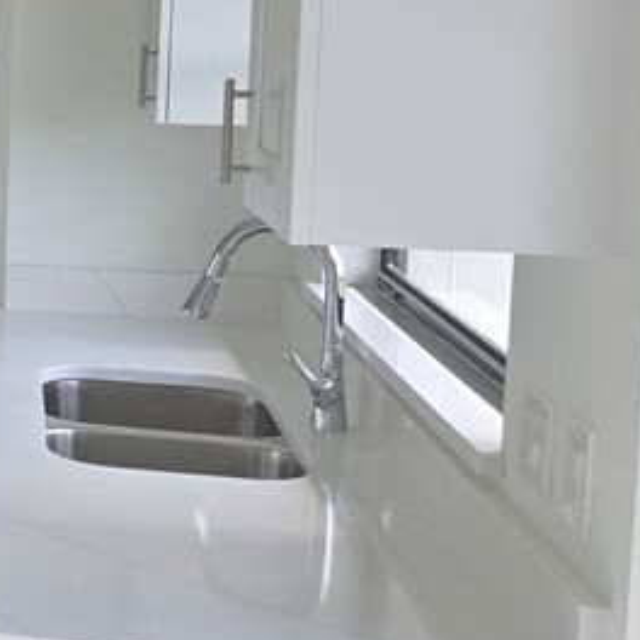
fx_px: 1652
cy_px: 128
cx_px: -456
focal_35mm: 79
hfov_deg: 18.1
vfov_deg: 21.6
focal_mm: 5.4
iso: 160
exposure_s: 1/508
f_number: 1.8
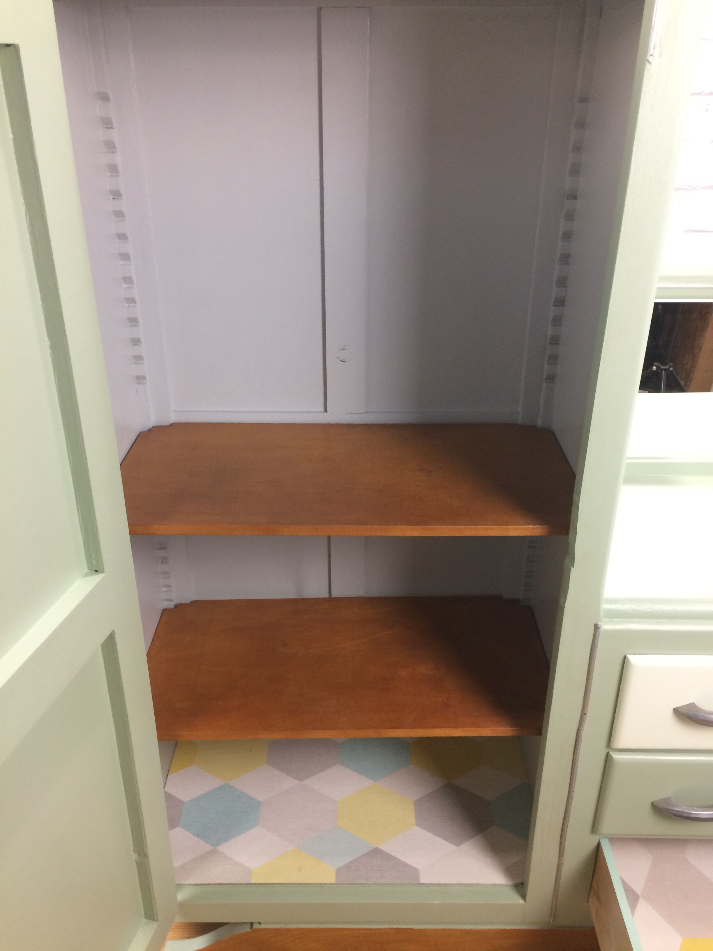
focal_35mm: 29
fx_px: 796
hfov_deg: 48.2
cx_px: 356
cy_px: 476
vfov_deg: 61.7
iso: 160
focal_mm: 4.15
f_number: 2.2
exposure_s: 1/33
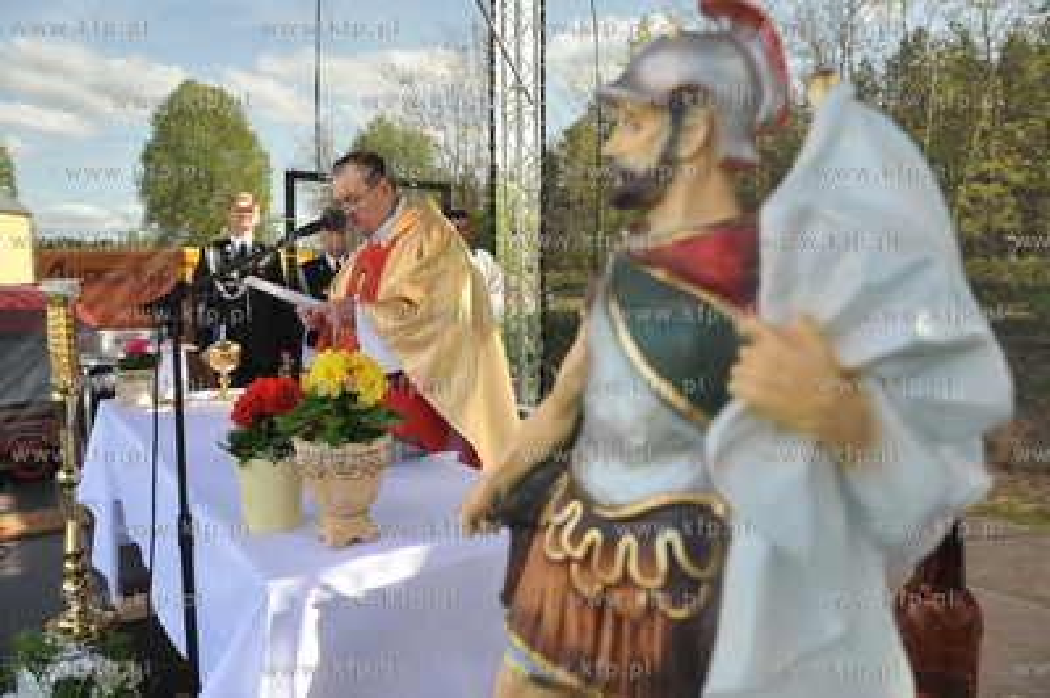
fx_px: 699
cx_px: 525
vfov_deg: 53.1
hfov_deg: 73.8
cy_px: 349
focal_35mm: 24
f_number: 8
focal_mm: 24
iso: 400
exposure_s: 1/320
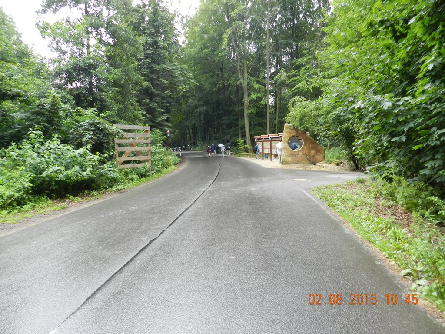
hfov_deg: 73.9
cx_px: 222
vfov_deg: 58.9
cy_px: 167
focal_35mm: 23
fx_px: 296
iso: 160
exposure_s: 1/60
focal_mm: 4
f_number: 3.4
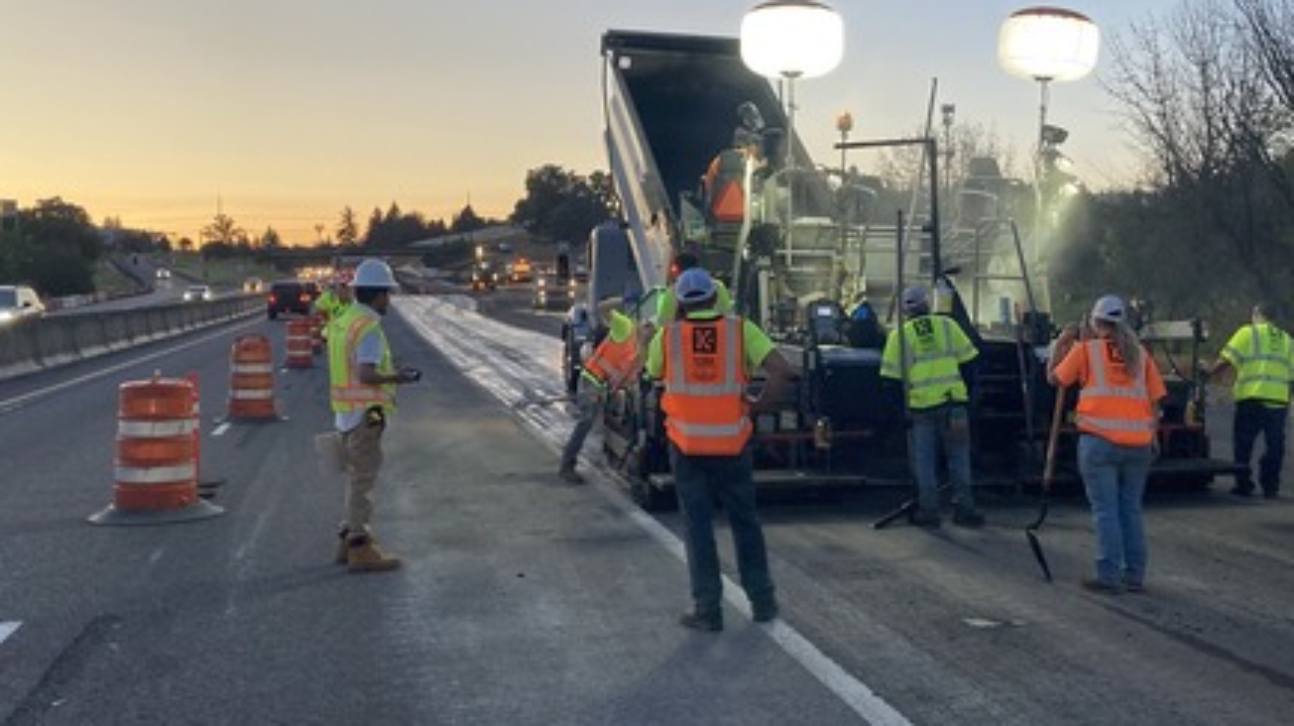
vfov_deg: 29.6
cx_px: 762
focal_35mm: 40
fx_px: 1372
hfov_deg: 50.3
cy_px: 341
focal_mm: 3.99
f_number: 1.8
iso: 80
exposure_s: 1/93
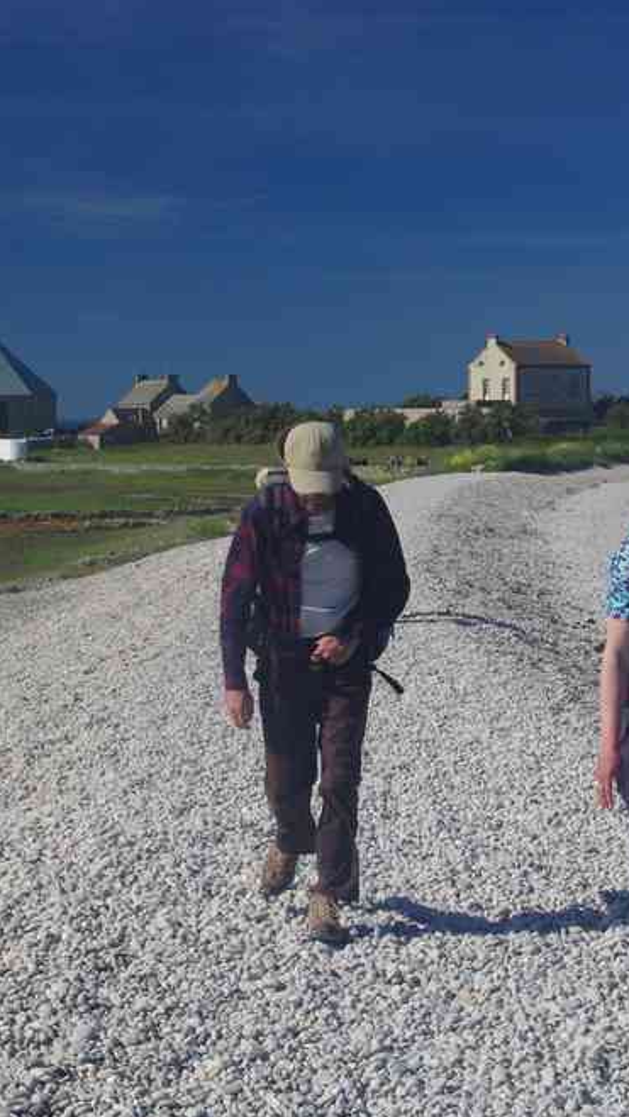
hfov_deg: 16.4
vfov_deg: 28.7
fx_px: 2187
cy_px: 559
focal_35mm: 74
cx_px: 247
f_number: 11
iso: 200
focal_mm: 31
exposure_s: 1/125
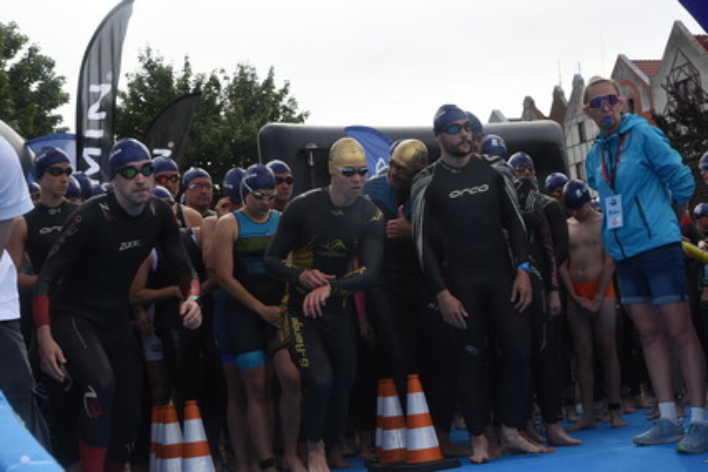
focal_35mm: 60
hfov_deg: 33.4
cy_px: 236
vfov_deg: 22.6
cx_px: 354
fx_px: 1180
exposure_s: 1/640
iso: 1250
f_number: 13
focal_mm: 40
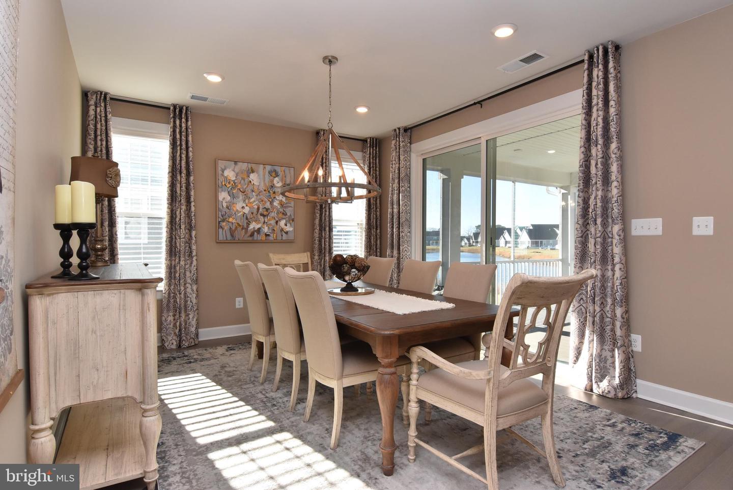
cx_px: 366
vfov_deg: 67.5
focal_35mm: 18
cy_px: 245
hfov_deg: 90.0
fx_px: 367
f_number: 14
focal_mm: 12
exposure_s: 1/80
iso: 800
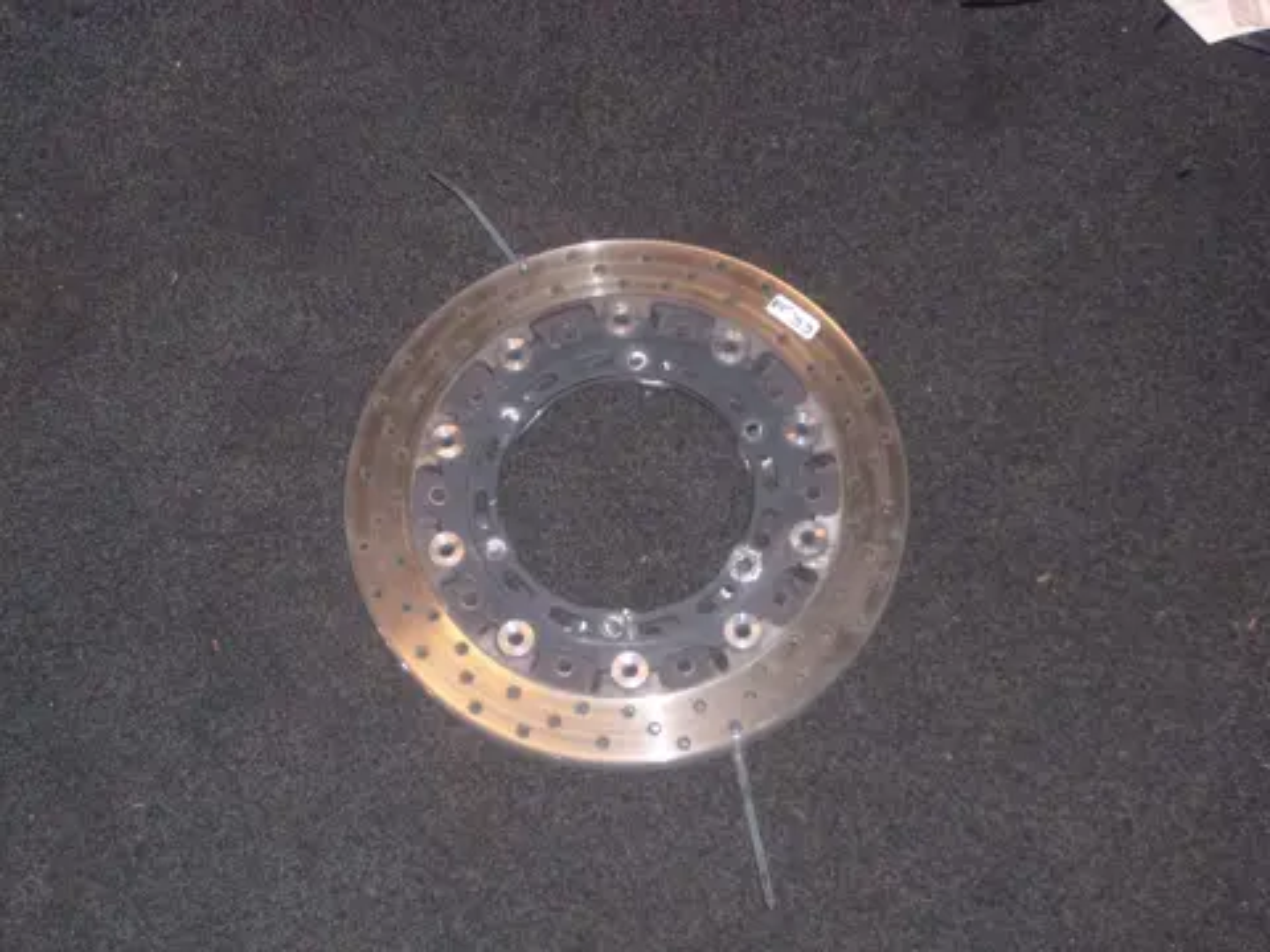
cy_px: 476
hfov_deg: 31.2
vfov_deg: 23.7
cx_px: 635
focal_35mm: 62
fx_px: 2275
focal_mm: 10.36
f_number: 3.7
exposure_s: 1/60
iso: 200
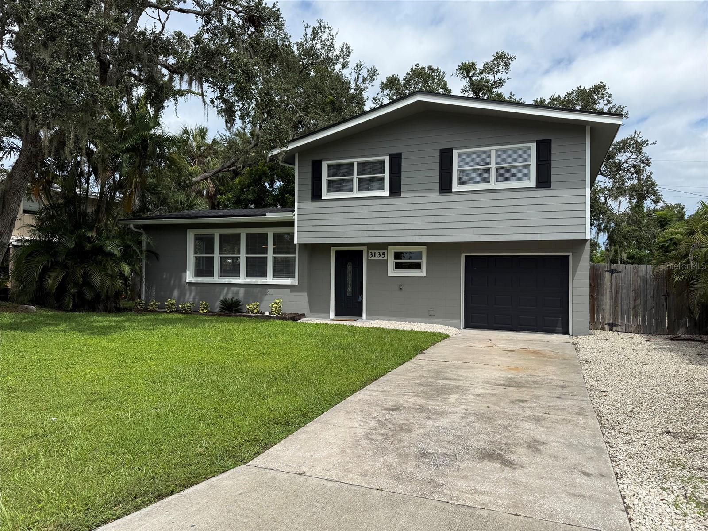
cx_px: 354
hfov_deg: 71.6
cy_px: 266
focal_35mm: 24
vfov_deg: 56.8
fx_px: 491
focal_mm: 6.76
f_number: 1.78
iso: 80
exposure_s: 1/5319
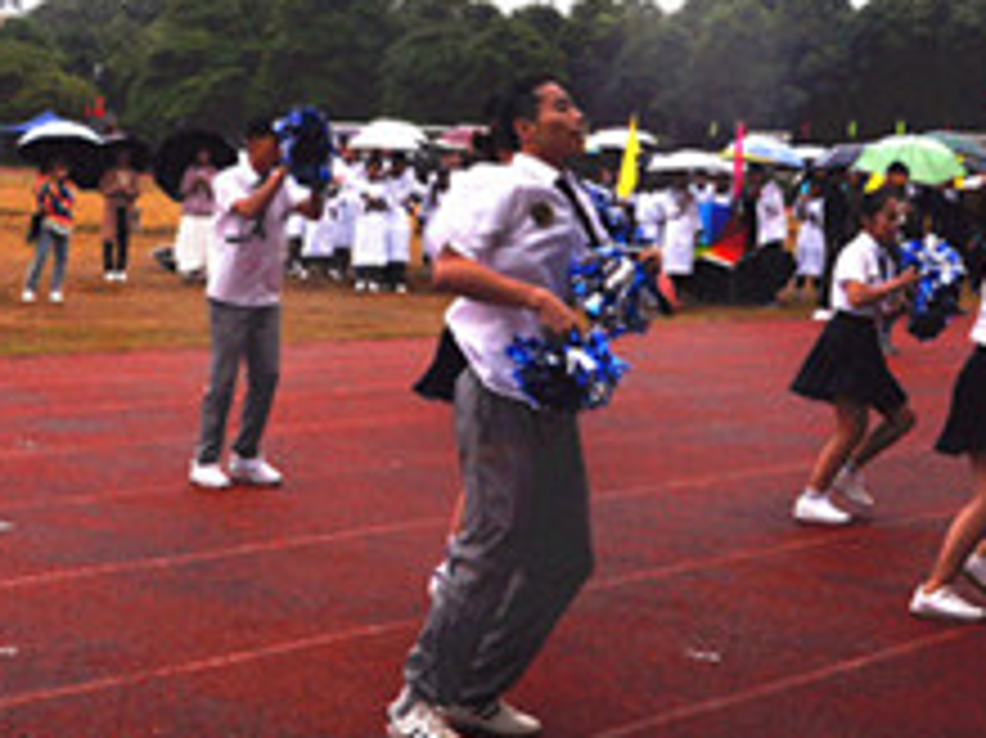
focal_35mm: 79
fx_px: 2249
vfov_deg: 18.5
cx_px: 162
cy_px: 146
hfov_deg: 24.2
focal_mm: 24
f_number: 10
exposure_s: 1/400
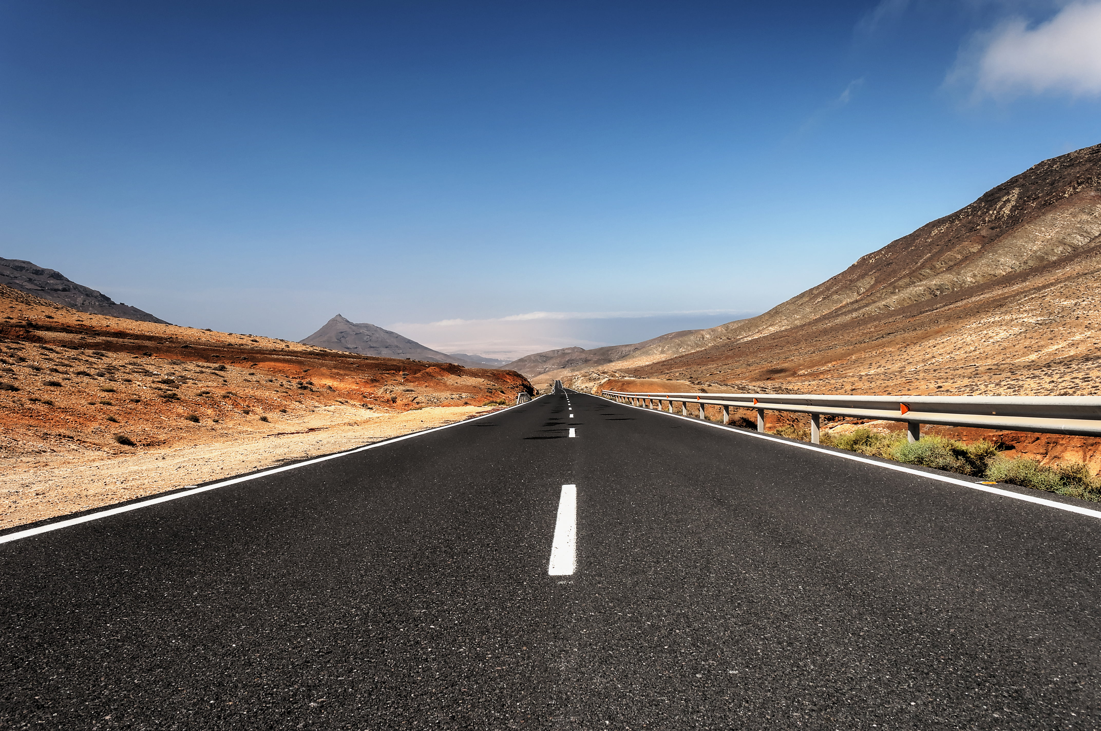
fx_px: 825
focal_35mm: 27
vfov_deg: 47.8
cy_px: 366
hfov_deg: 67.4
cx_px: 550
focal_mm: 18
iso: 200
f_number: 11
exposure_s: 1/125
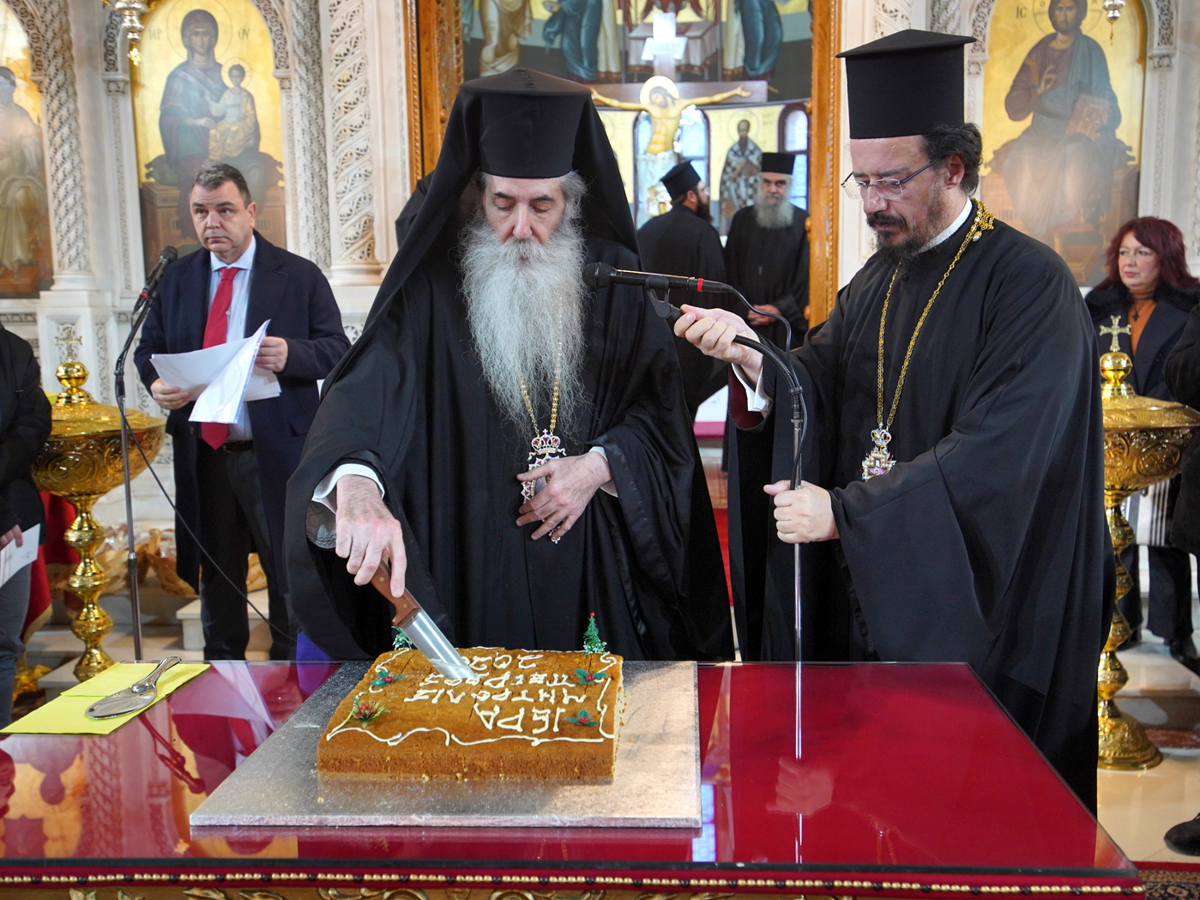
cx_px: 617
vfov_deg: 42.9
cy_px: 443
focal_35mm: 33
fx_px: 1144
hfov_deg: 55.3
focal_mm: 30
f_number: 3.2
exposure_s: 1/160
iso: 1250
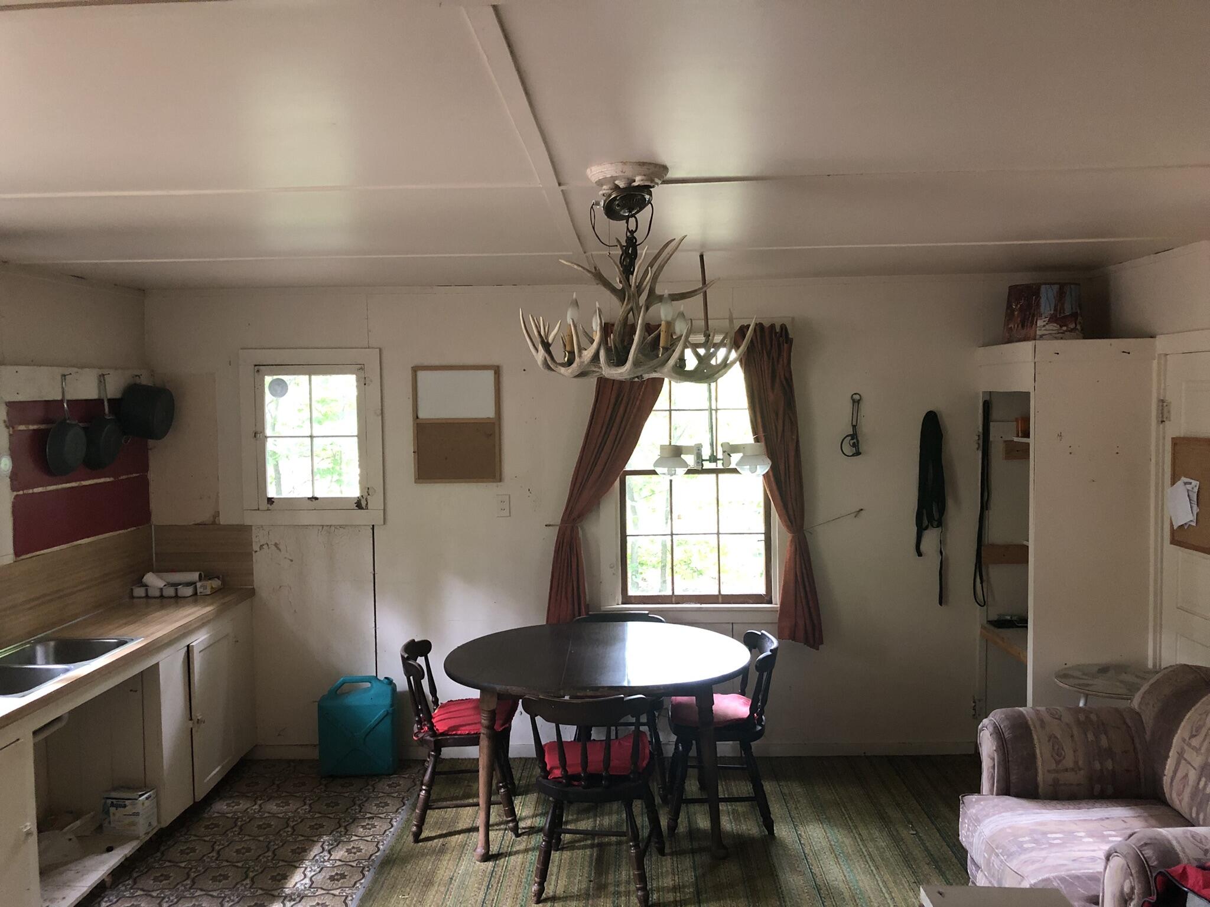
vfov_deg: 49.7
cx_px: 605
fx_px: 979
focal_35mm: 28
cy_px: 454
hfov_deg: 63.4
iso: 100
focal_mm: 3.99
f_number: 1.8
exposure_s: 1/12
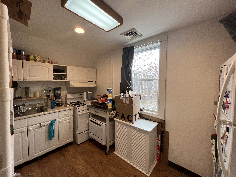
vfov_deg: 89.9
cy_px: 88
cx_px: 118
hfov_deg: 106.2
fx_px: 89
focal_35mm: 13
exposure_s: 1/125
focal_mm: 1.57
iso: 160
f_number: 1.8
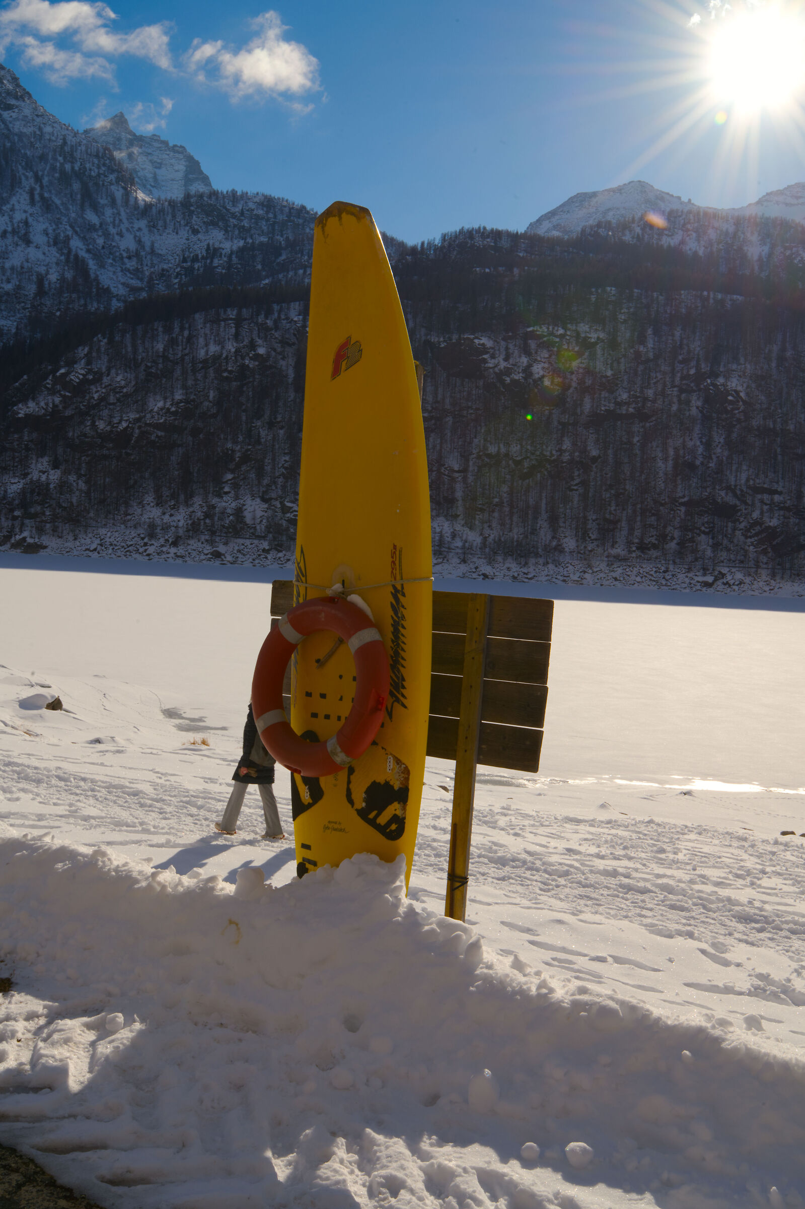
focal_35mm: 35
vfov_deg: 54.4
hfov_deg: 37.8
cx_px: 402
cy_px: 604
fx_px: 1174
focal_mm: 35
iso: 200
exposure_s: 1/160
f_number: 22
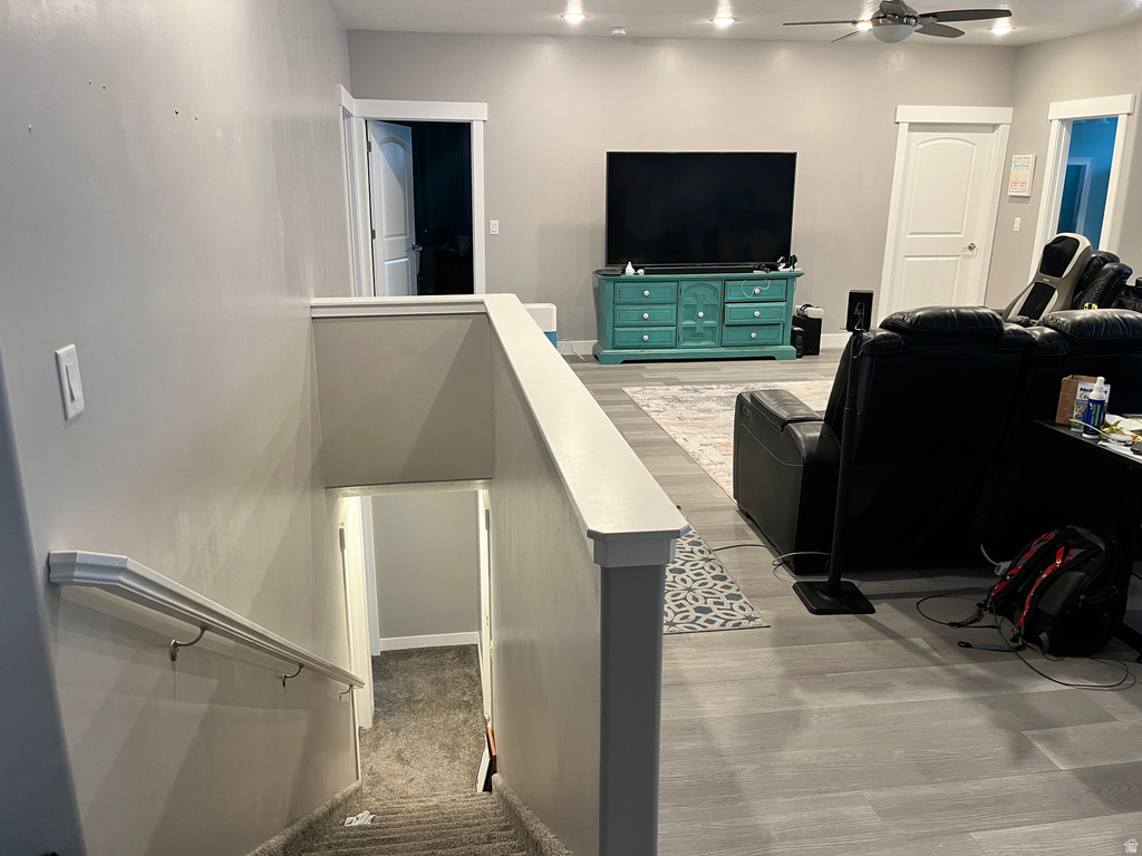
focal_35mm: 26
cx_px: 571
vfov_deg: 53.1
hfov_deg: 67.3
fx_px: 858
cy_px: 428
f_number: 1.6
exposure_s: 1/60
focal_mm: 5.1
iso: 160
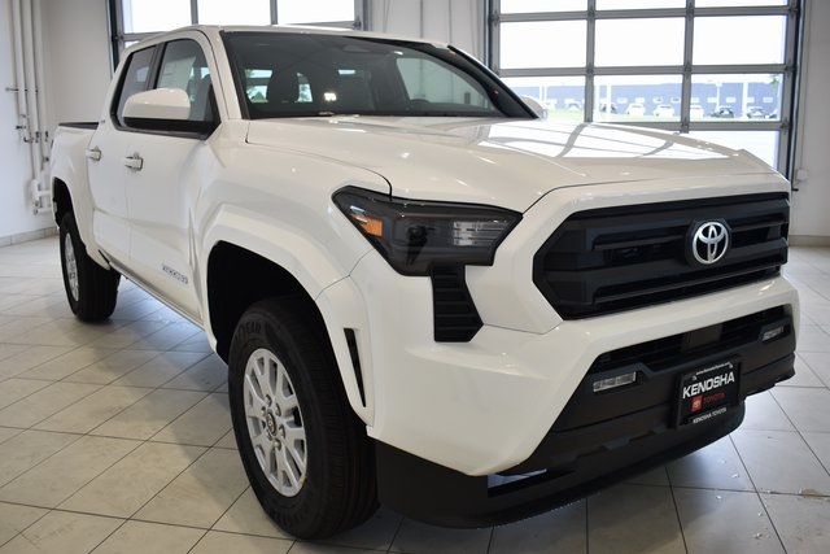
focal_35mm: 32
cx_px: 415
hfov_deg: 59.5
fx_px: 726
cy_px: 277
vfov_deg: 41.7
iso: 100
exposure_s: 1/60
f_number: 4
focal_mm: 21
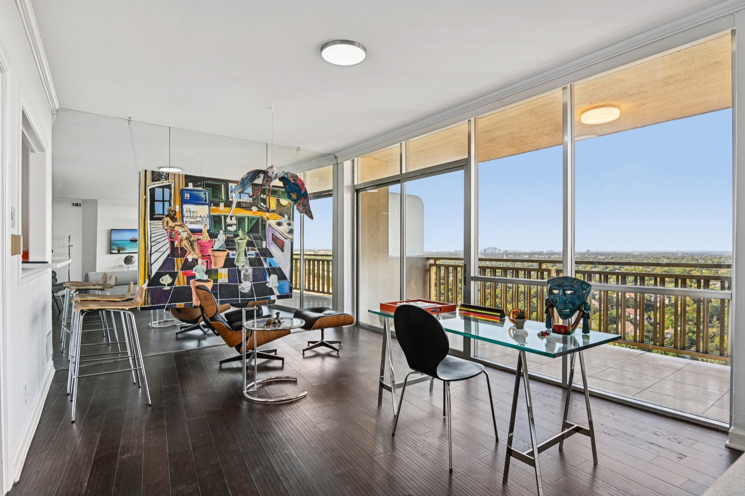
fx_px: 393
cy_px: 248
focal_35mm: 19
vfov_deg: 64.5
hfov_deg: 86.9
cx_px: 372
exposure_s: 1/250
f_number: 8
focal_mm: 19
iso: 400
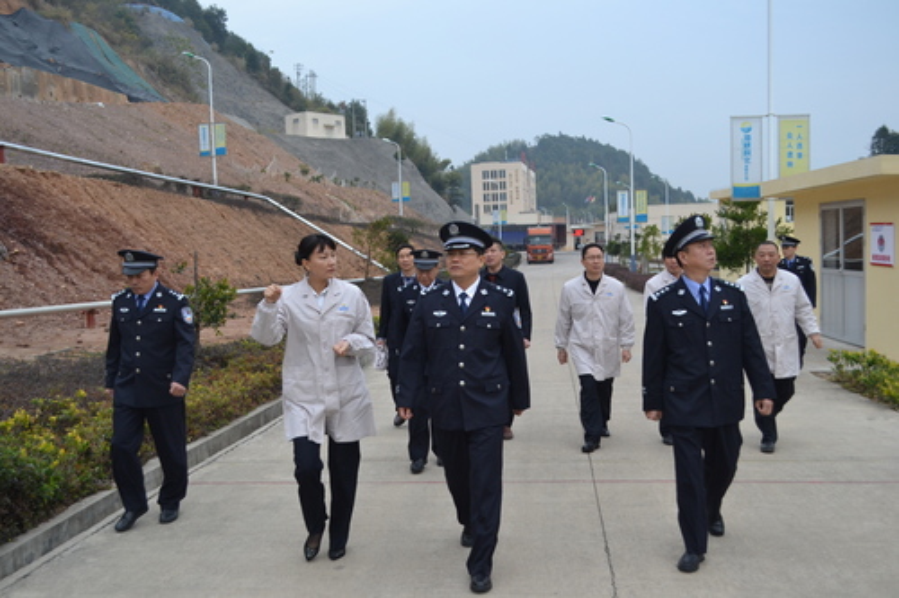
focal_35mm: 36
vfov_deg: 36.8
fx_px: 899
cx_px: 450
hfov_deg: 53.1
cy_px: 299
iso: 400
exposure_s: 1/640
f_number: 5.6
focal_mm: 24
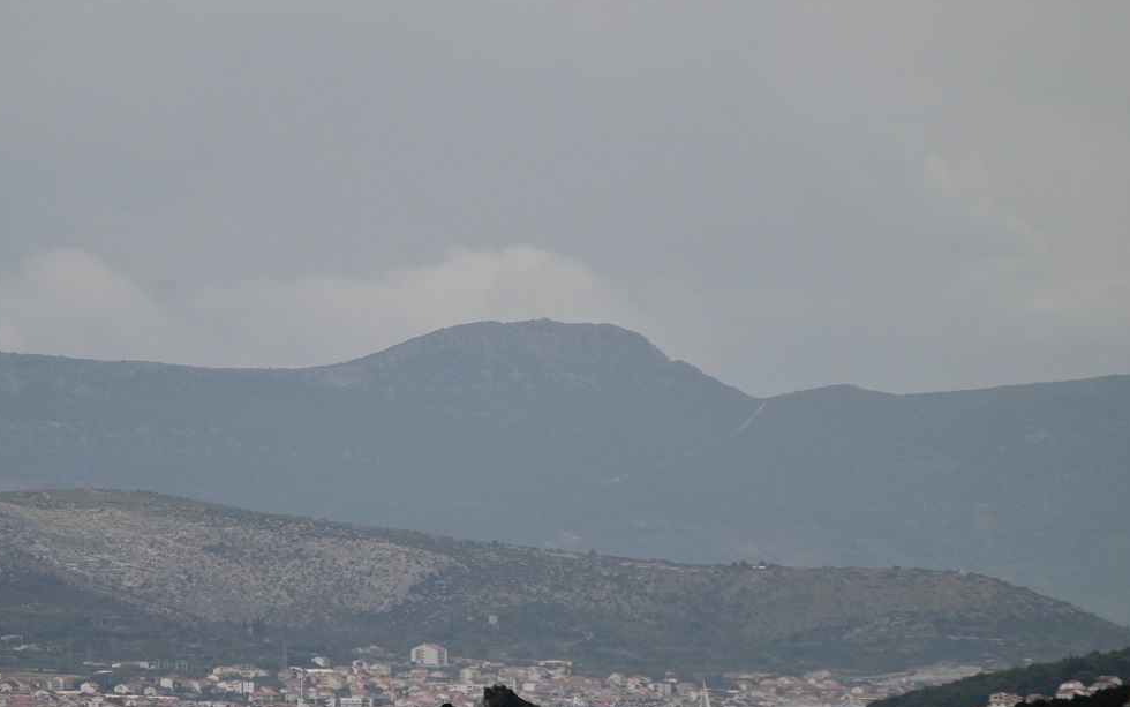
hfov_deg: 4.5
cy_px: 516
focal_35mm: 468
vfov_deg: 2.8
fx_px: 14416
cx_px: 423
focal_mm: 300
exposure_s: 1/500
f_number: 5.6
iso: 500
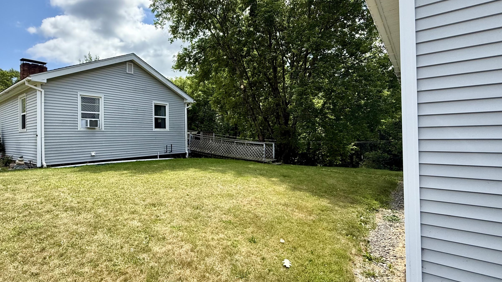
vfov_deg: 58.3
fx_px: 253
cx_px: 203
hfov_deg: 88.5
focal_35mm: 19
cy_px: 131
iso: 64
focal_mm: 2.22
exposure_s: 1/985
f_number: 2.2
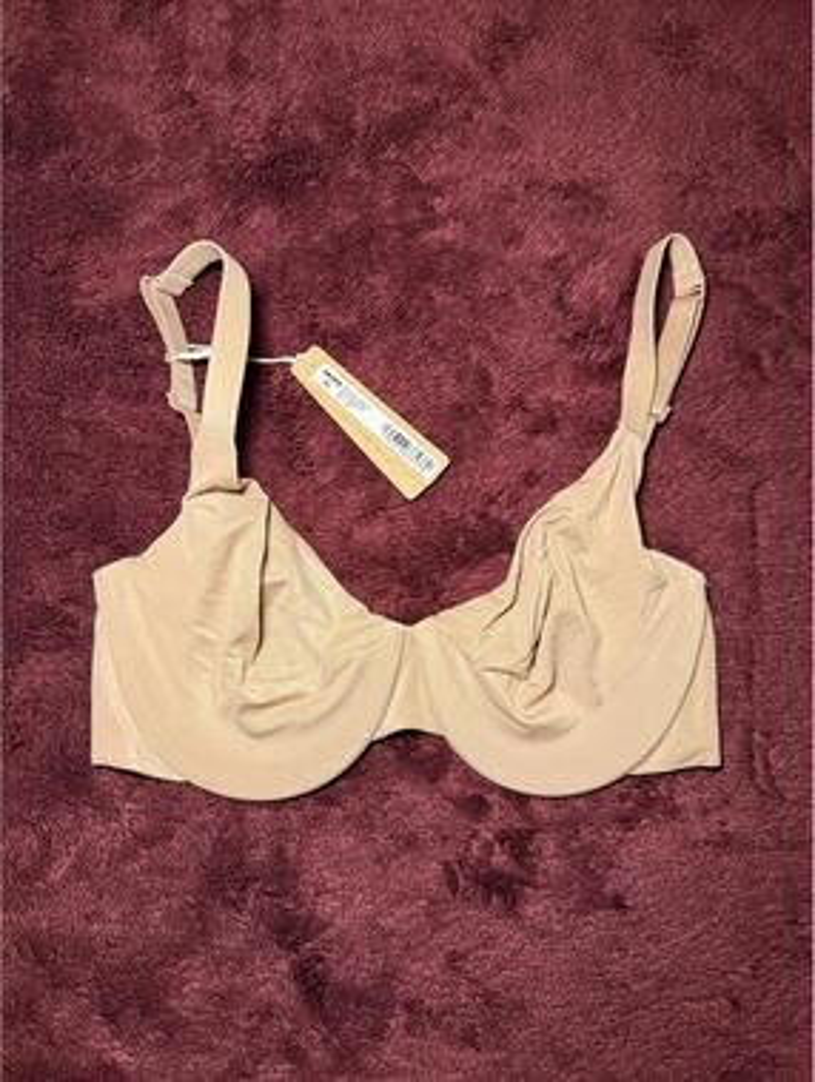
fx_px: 752
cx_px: 408
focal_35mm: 24
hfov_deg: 56.9
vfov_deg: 71.5
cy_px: 541
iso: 200
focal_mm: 6.76
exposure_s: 1/60
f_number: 1.78
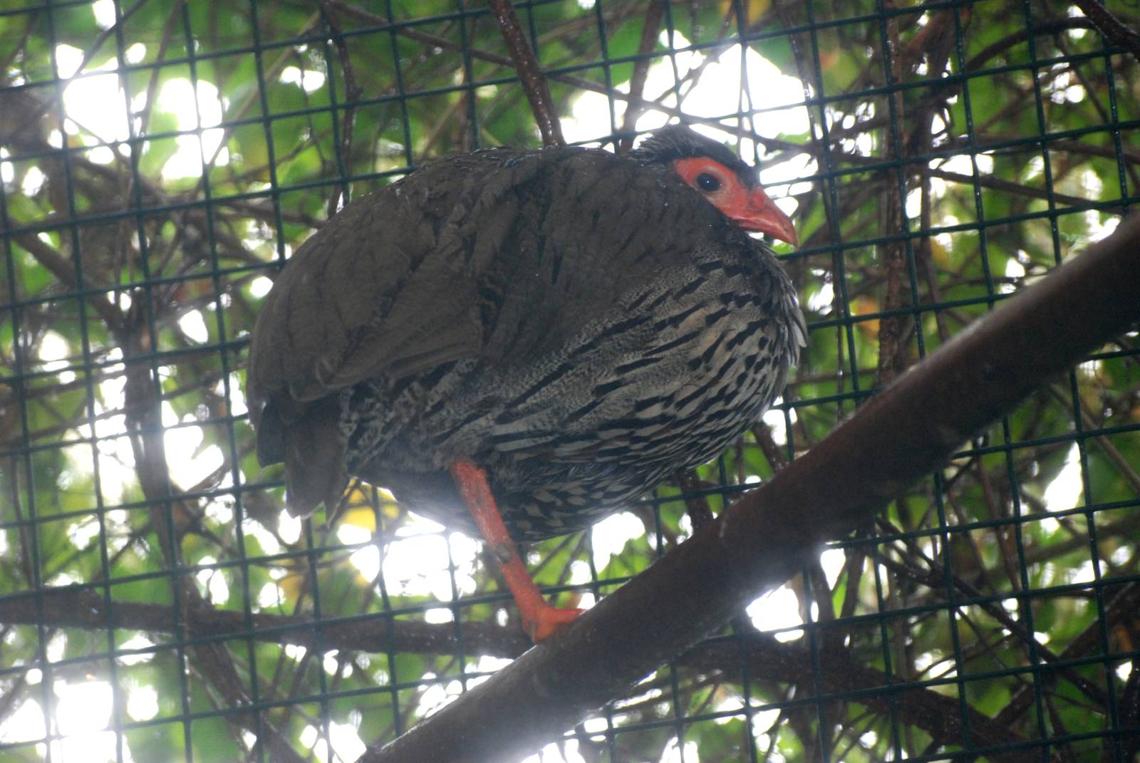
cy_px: 382
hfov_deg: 6.2
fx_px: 10462
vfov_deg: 4.2
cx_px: 570
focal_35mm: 330
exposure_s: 1/100
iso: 1000
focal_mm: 220
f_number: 5.3
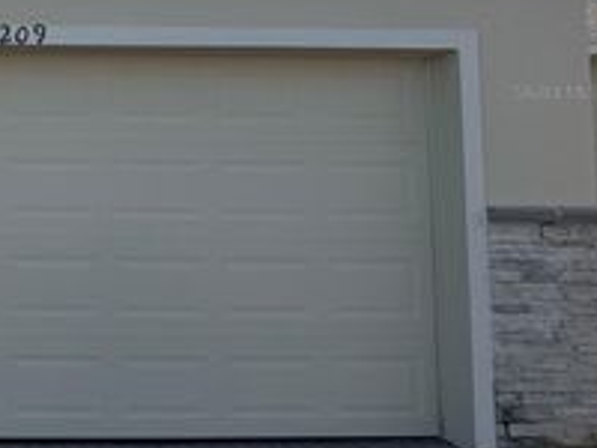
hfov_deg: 27.7
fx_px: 1035
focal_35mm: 60
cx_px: -143
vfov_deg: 24.0
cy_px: 91
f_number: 1.78
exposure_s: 1/8130
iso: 100
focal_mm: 6.76
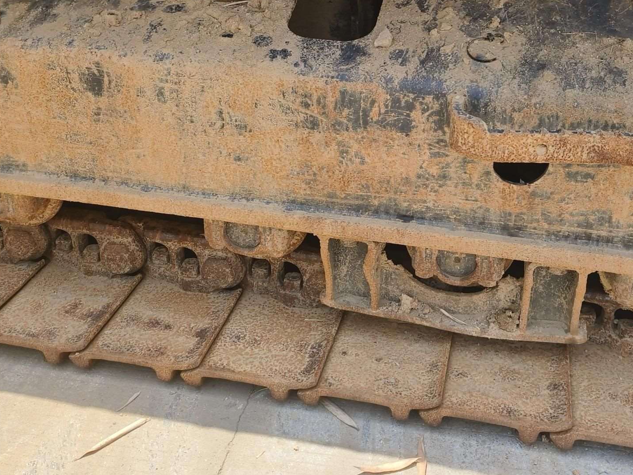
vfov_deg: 34.0
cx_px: 389
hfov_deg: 45.5
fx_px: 750
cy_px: 88
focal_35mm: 41
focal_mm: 5.5
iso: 72
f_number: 1.75
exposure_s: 1/1000
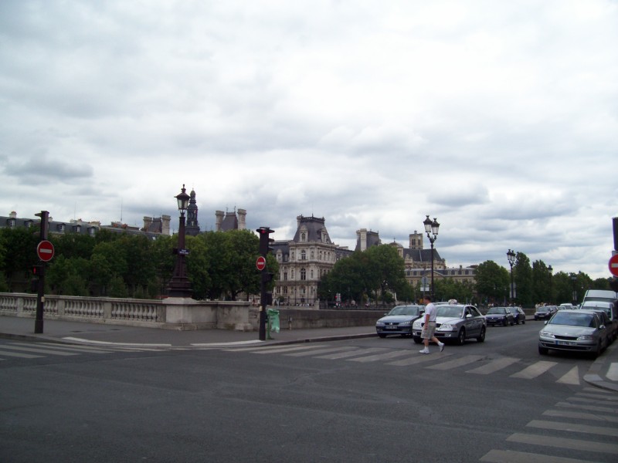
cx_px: 309
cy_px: 232
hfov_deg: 54.0
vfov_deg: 41.8
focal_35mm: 34
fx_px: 607
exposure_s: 1/728
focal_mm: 5.6
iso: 80
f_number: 2.7
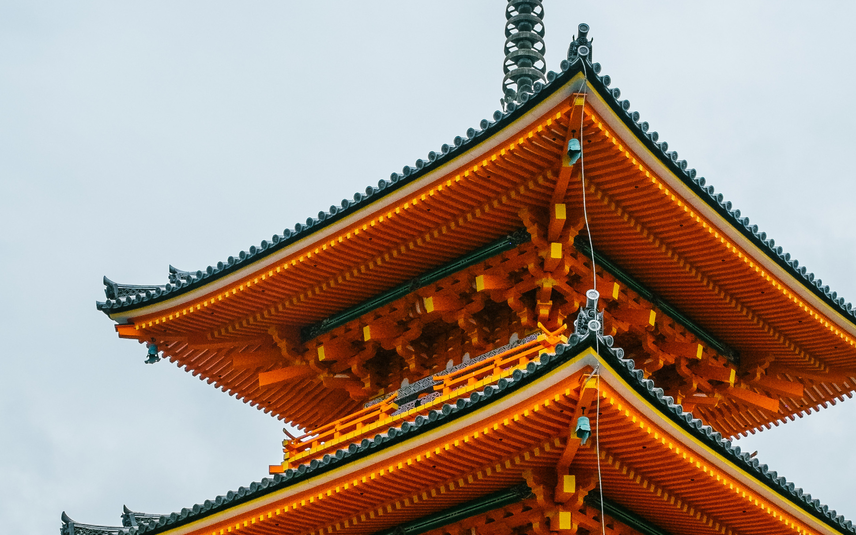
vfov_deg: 18.1
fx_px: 1610
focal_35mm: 69
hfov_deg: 29.7
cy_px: 599
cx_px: 529
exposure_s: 1/400
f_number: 6.4
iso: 800
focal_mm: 23
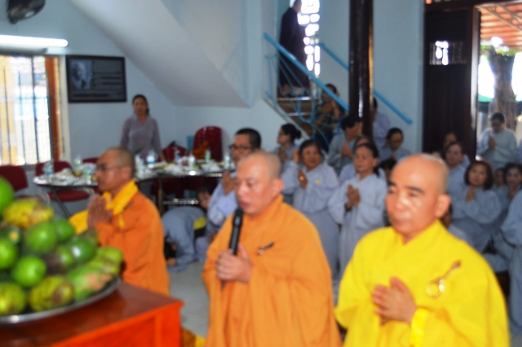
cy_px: 174
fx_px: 522
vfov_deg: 36.8
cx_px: 261
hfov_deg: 53.2
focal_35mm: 36
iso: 450
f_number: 4
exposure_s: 1/60
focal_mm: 24
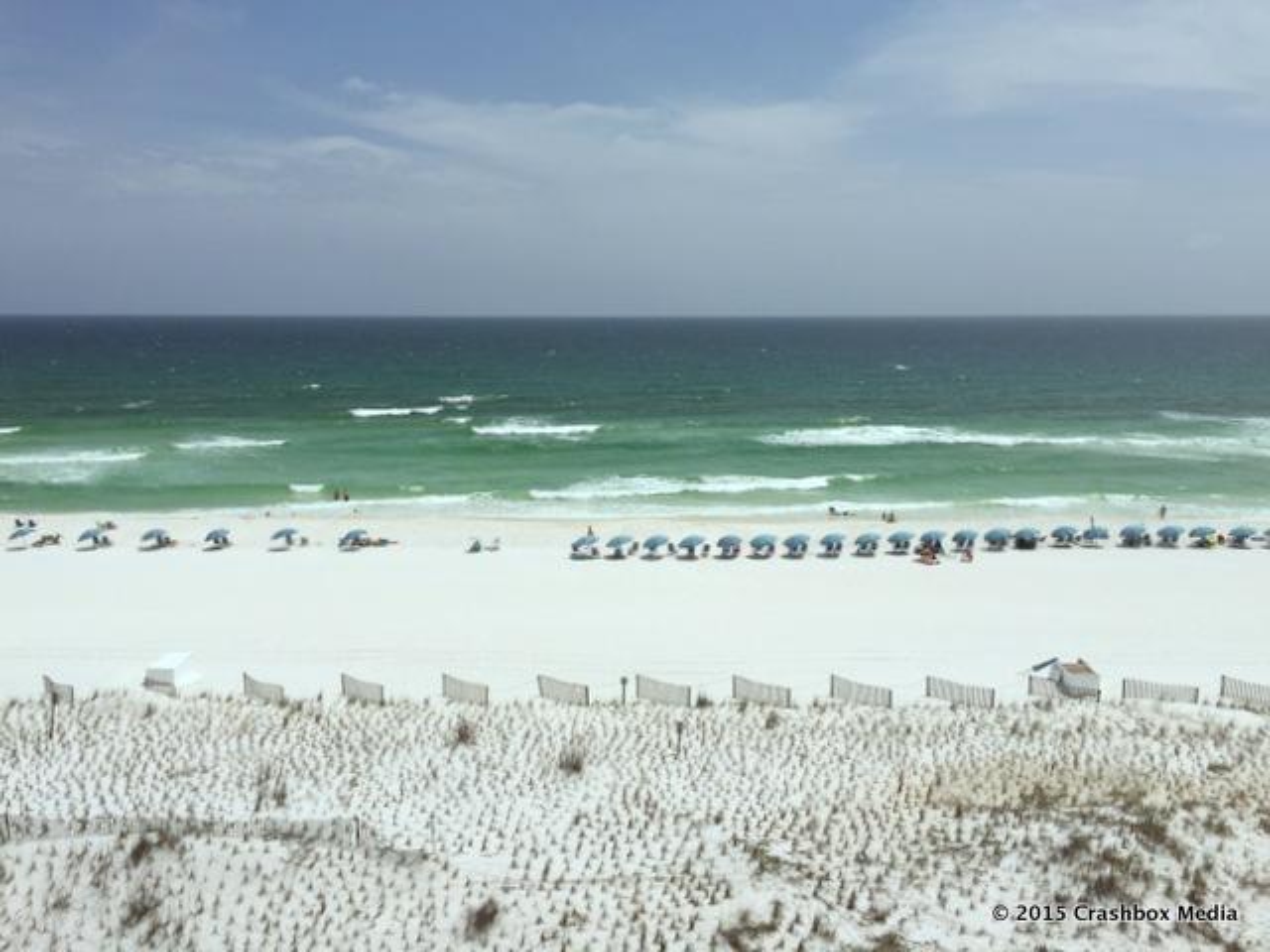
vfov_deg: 48.2
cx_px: 635
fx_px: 1064
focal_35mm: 29
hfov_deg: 61.7
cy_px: 476
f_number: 2.2
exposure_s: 1/7937
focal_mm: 4.15
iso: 32
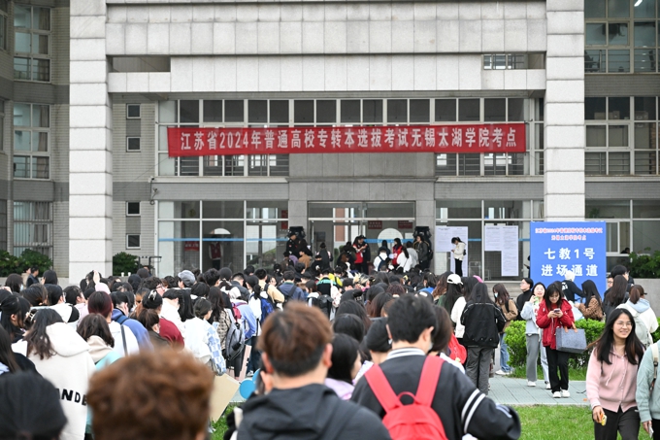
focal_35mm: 74
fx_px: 1356
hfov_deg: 27.4
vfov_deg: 18.4
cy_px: 220
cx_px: 330
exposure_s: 1/800
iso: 4500
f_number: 4
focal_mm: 74
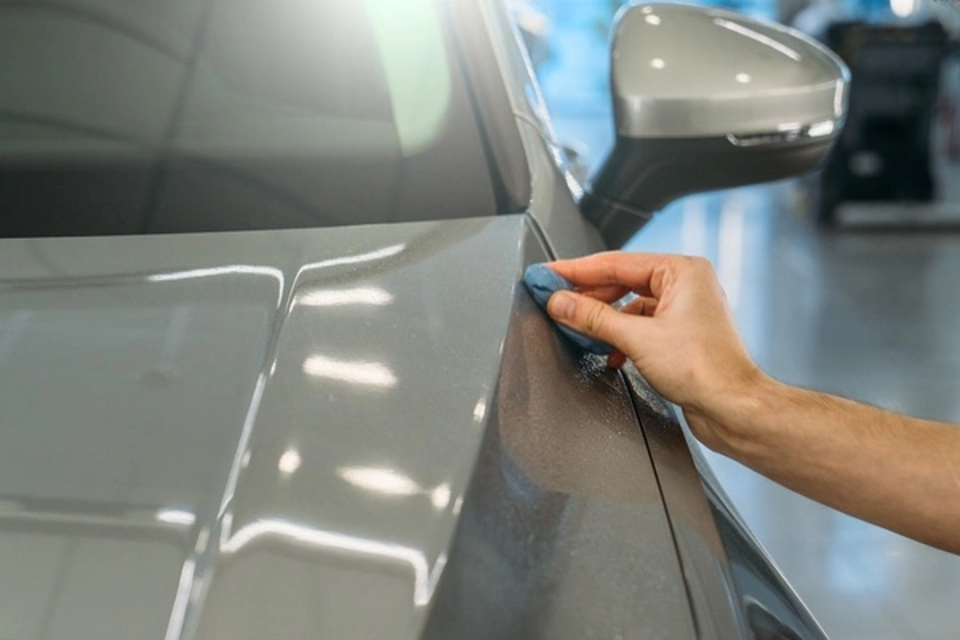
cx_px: 480
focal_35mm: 70
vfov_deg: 19.5
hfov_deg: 28.8
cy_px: 320
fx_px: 1867
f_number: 4
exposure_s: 1/200
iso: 640
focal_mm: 70
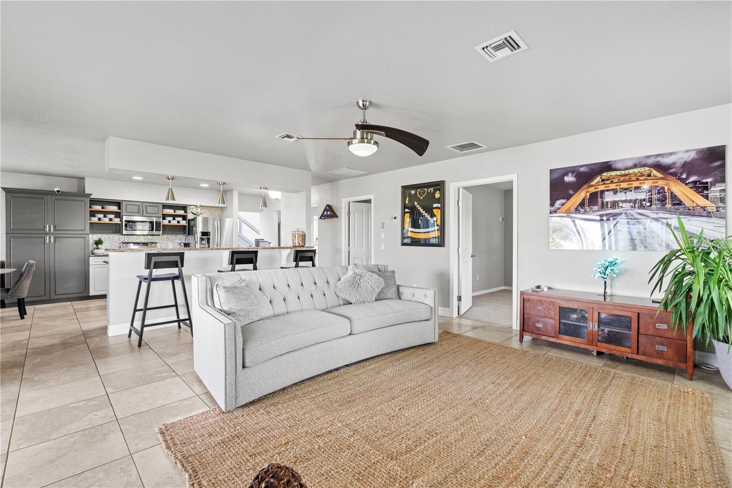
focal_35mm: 16
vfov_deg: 72.0
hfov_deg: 95.0
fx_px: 335
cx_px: 366
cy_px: 244
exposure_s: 2
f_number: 8
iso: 100
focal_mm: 16.5
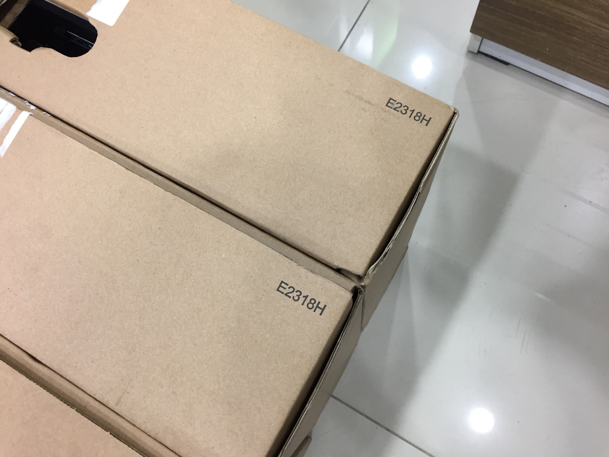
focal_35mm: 29
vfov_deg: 48.2
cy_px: 228
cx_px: 304
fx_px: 510
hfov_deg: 61.7
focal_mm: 4.15
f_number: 2.2
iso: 125
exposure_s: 1/33
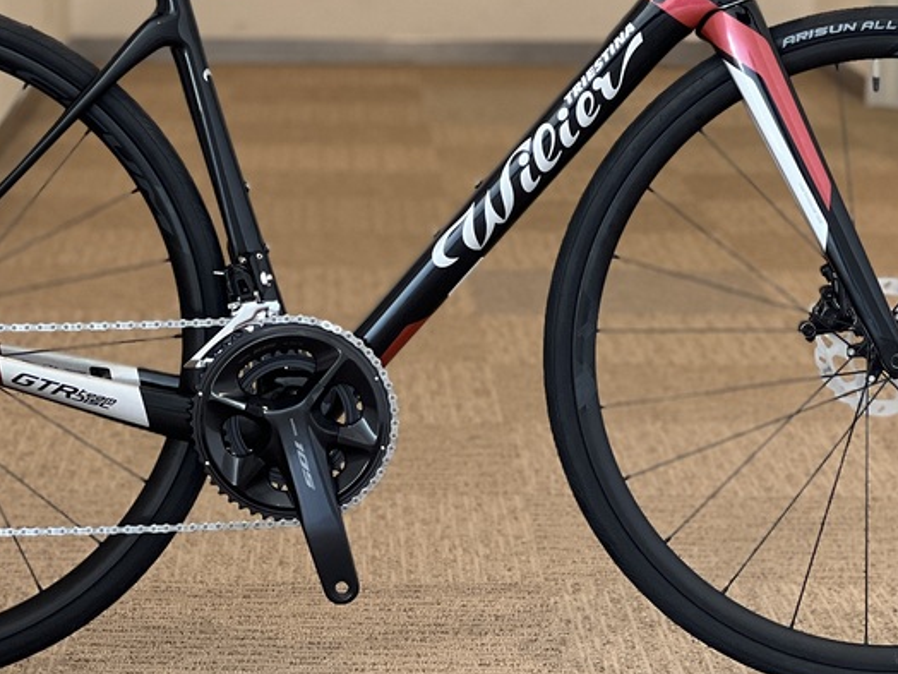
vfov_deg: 10.0
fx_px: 3839
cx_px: 396
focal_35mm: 148
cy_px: 159
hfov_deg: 13.3
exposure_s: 1/121
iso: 250
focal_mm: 9
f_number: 2.8
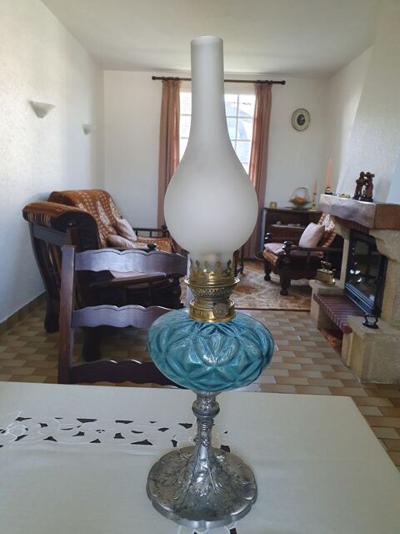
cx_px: 200
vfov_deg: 67.3
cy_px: 267
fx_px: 401
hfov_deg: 53.1
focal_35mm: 26
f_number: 2.4
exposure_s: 1/100
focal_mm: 4.32
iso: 320
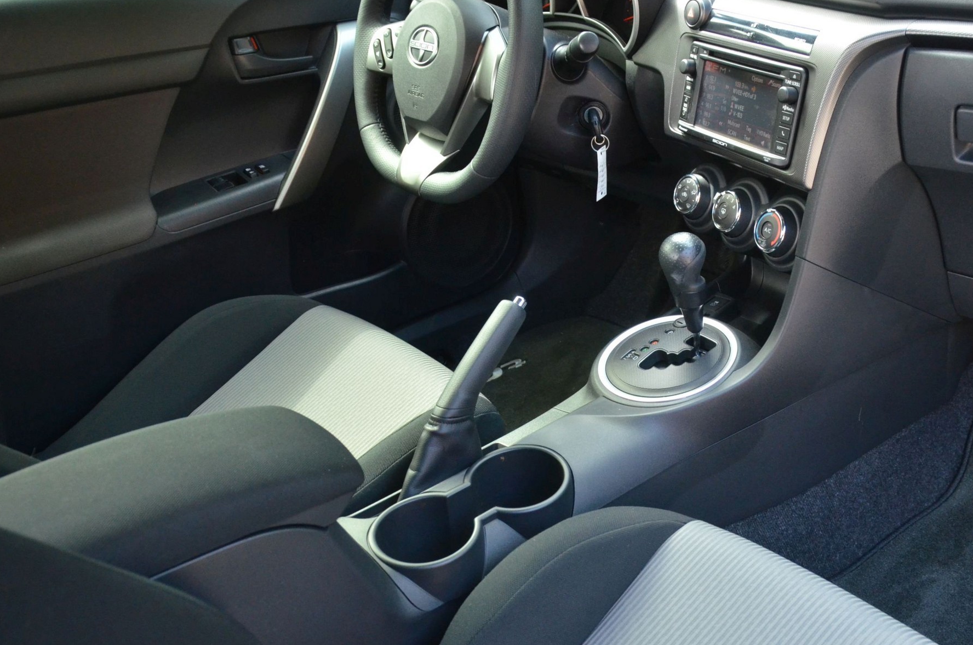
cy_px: 347
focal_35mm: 38
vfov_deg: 34.9
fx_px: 1025
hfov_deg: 50.1
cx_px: 631
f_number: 3.5
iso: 1600
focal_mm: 18
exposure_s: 1/320
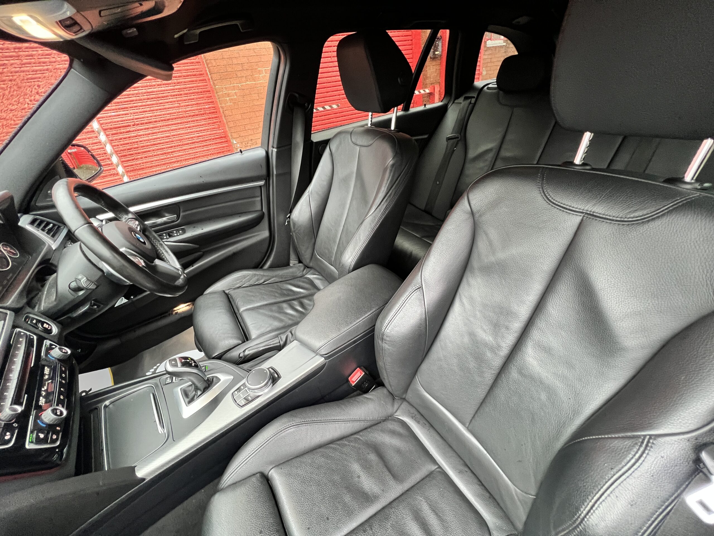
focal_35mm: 13
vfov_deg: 89.9
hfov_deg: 106.2
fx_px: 268
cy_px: 268
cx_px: 357
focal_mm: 1.57
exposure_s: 1/51
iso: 400
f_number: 1.8
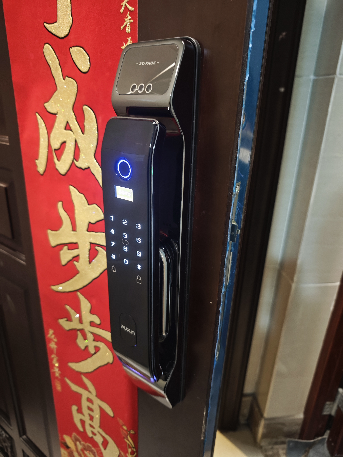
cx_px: 172
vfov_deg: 73.9
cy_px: 228
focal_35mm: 23
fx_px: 304
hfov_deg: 58.9
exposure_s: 1/11.4
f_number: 1.42
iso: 2500
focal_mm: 6.68
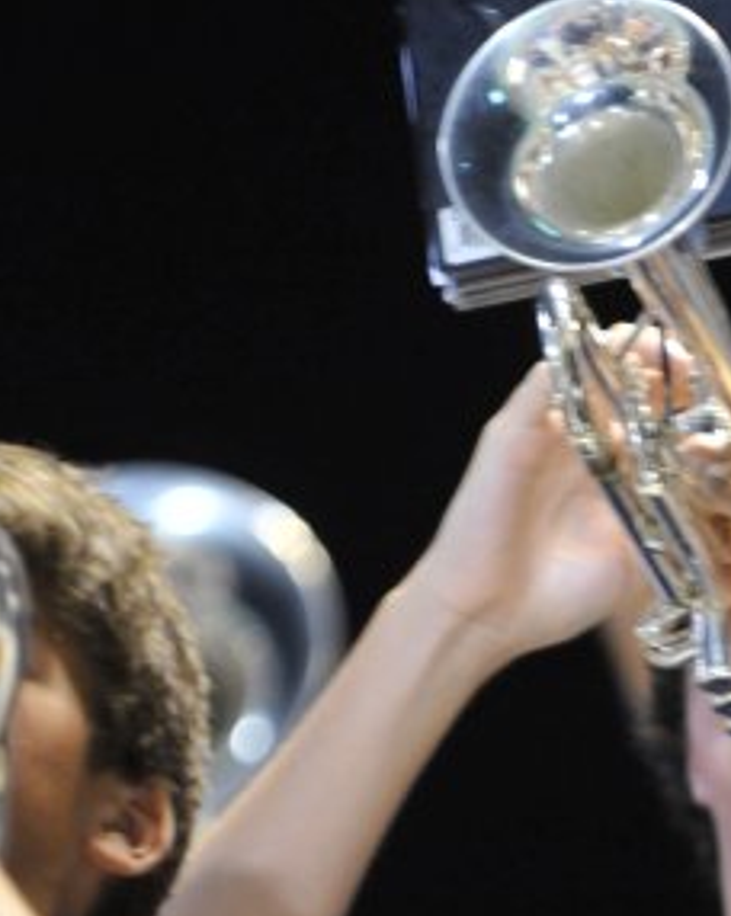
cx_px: 585
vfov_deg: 3.3
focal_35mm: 591
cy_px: 830
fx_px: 16017
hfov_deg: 2.6
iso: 1600
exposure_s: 1/40
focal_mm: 200
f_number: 2.8
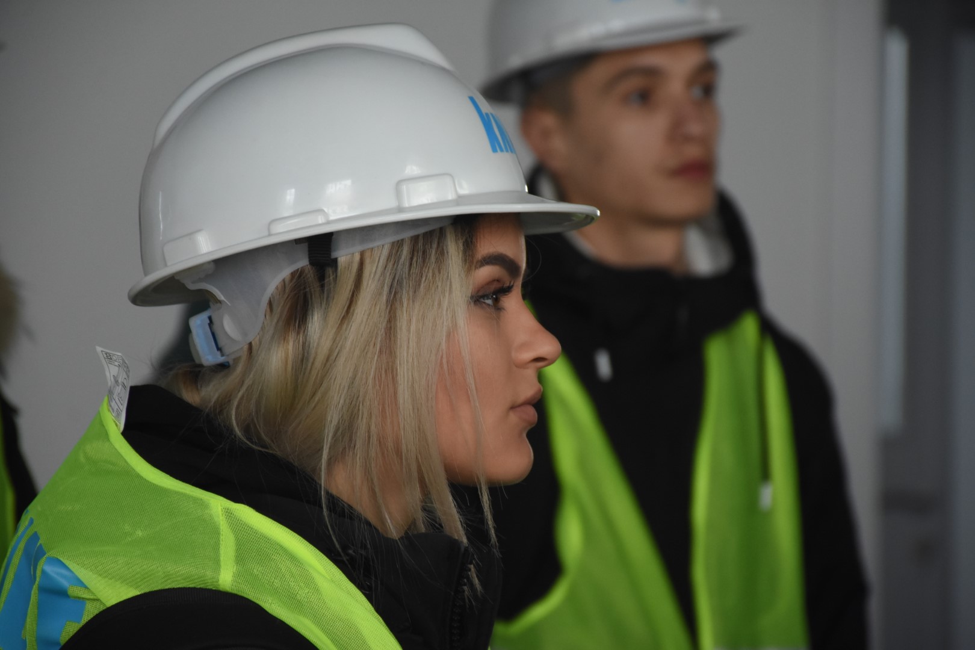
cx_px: 488
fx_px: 5687
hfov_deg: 9.8
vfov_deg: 6.5
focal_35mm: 210
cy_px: 325
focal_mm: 140
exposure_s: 1/80
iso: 1250
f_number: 5.6
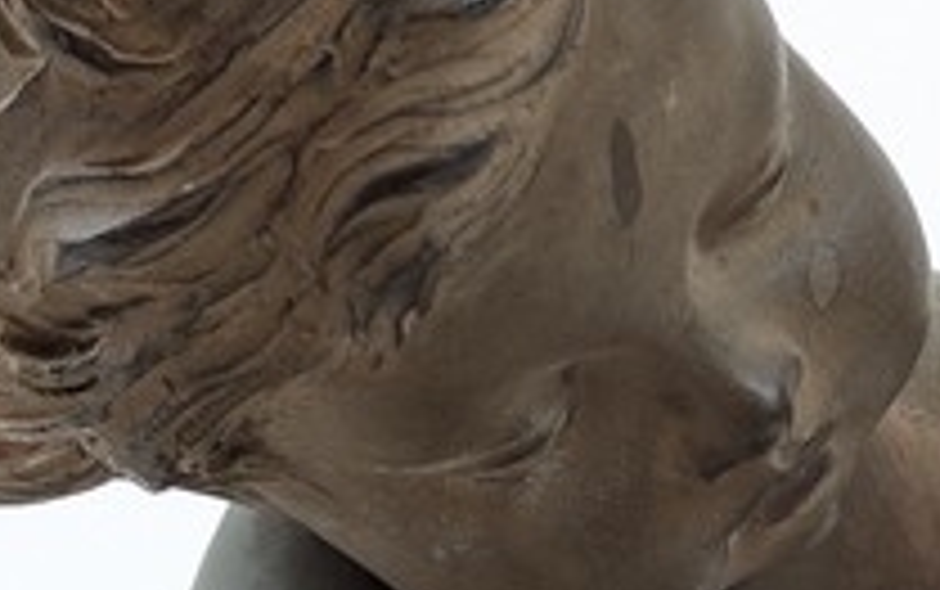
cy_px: 270
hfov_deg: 14.3
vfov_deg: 9.0
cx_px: 711
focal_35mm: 146
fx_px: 3743
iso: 86
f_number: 1.85
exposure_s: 1/99.9
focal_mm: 6.81
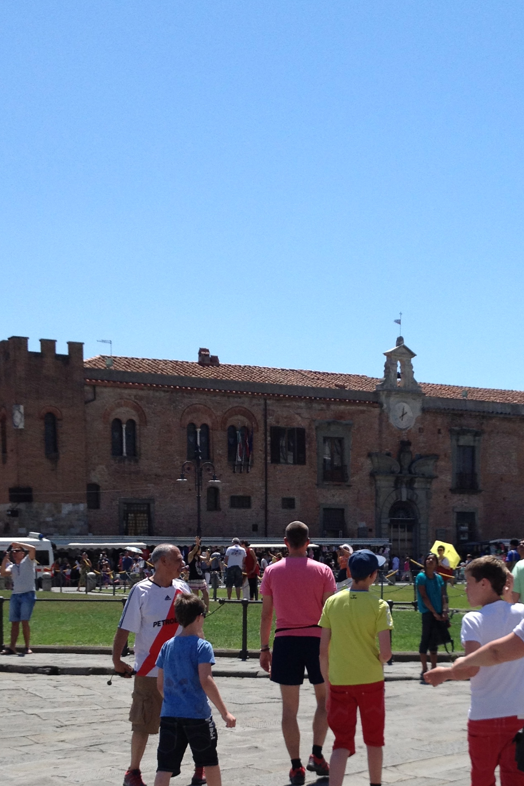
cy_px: 622
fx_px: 1376
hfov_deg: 21.4
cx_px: 381
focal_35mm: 63
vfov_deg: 31.1
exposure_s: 1/1842
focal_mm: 4.28
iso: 64
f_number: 2.4
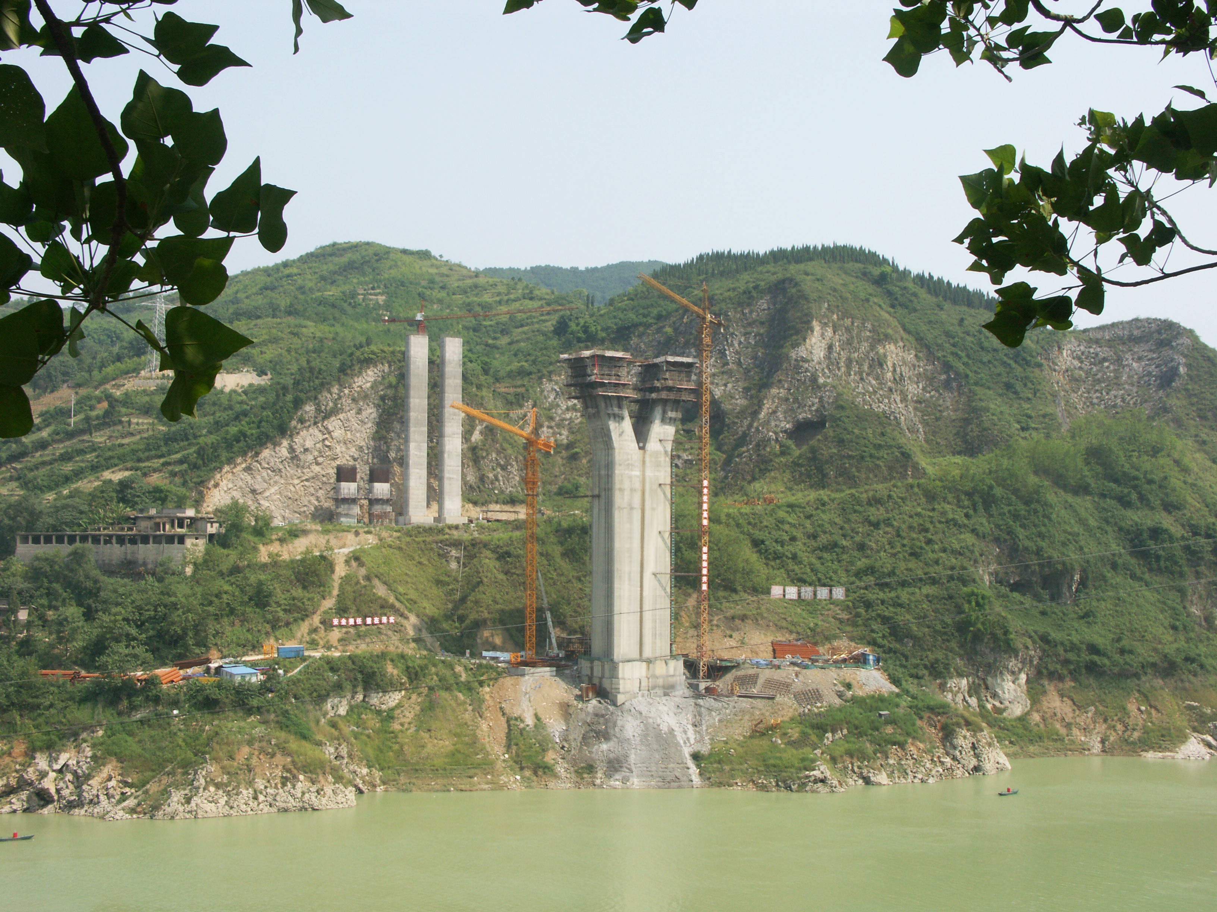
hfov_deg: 42.9
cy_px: 456
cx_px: 608
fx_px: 1547
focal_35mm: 44
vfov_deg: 32.9
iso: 64
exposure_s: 1/250
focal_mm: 11.26
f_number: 7.1
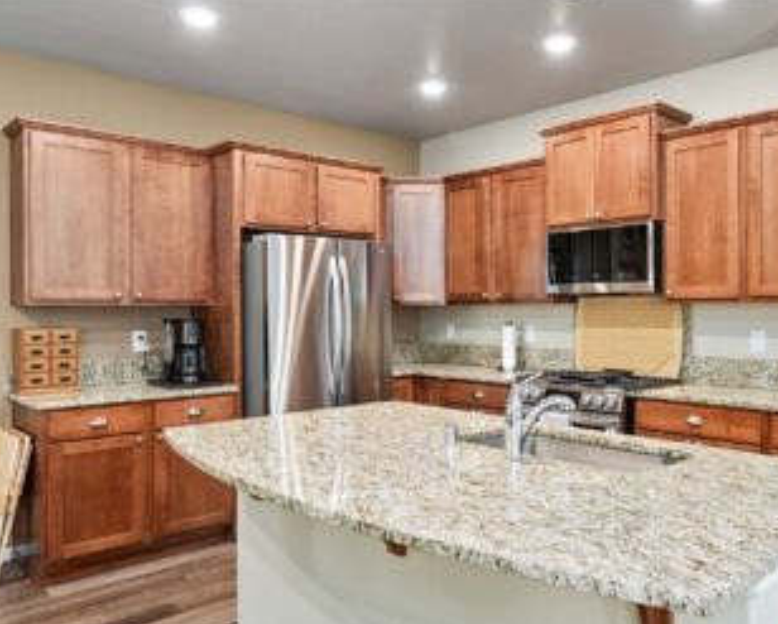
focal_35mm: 28
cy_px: 327
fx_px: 645
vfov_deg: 51.6
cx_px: 445
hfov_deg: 61.9
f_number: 7.1
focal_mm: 23
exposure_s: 1/2
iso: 1000
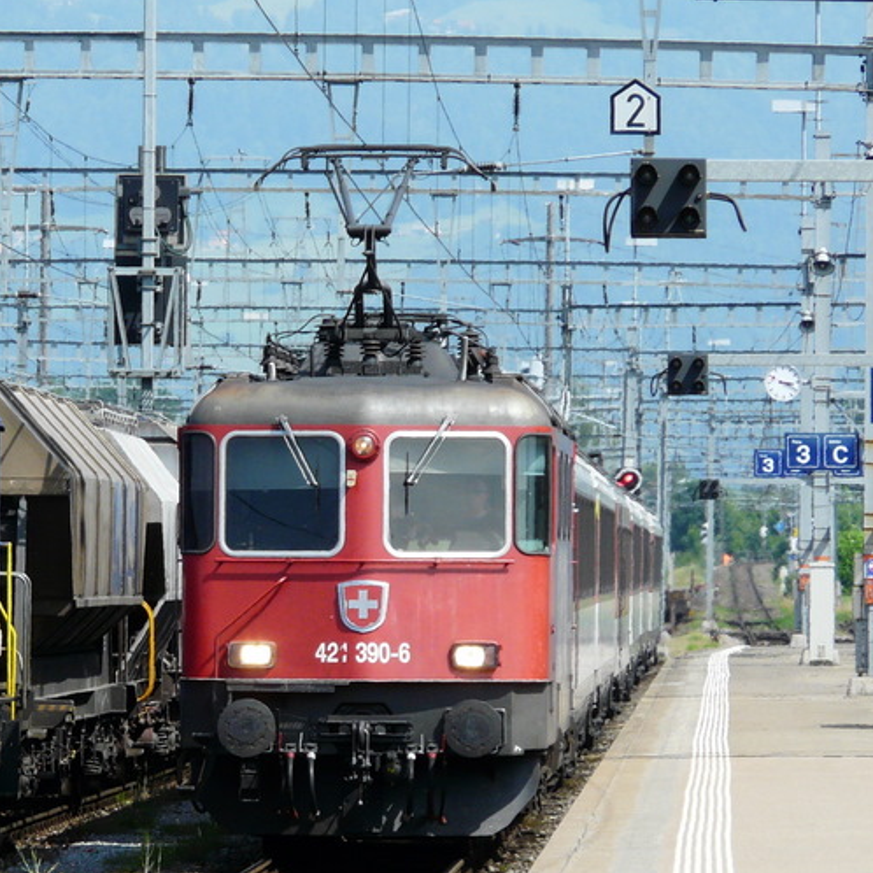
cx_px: 47
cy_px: 564
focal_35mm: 456
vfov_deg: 3.8
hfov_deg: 3.8
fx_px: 13011
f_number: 5.6
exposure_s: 1/320
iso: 100
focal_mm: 42.2
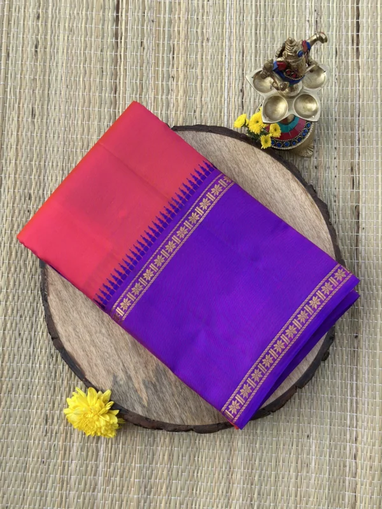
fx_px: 706
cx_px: 191
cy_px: 254
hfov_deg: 30.3
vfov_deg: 39.7
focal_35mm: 48
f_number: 1.78
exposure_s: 1/1848
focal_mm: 6.86
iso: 80
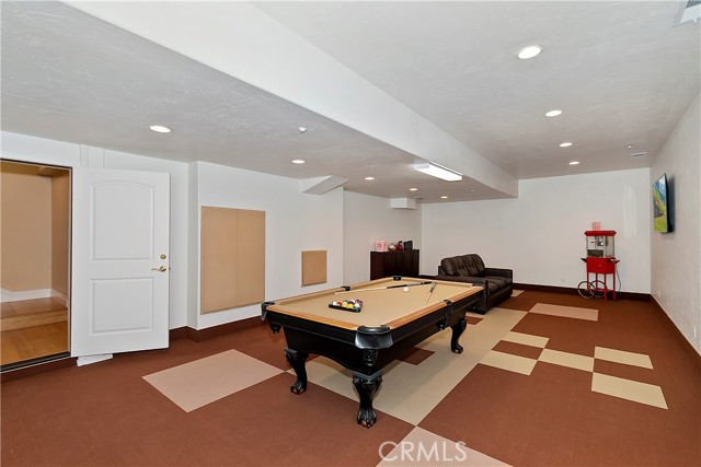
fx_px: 292
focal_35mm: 15
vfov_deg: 77.4
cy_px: 234
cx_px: 350
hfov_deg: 100.4
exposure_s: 1/20
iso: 400
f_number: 8
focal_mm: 10
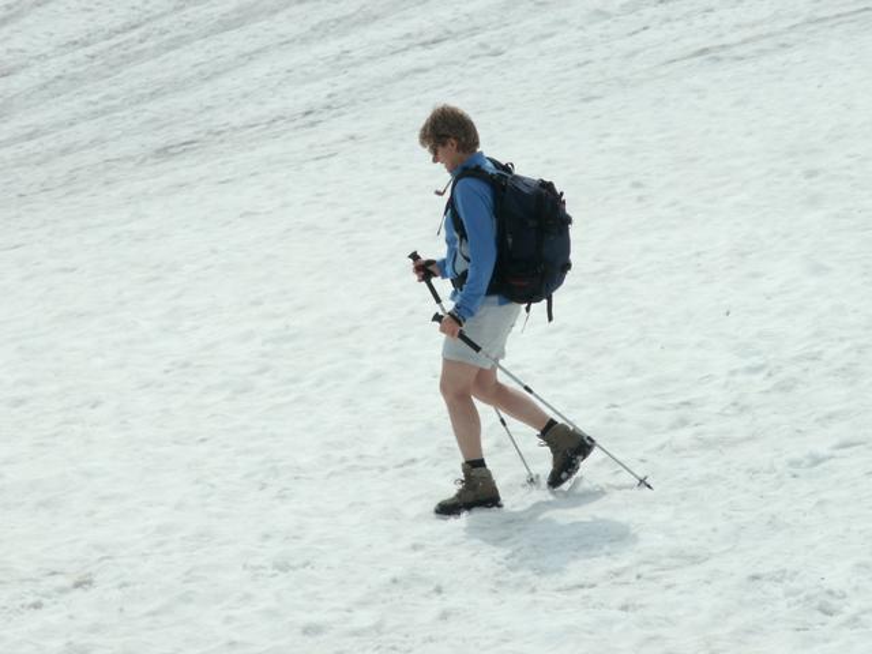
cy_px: 327
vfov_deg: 8.5
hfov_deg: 11.3
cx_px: 436
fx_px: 4408
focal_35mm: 175
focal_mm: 28.68
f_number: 8
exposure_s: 1/320
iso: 50
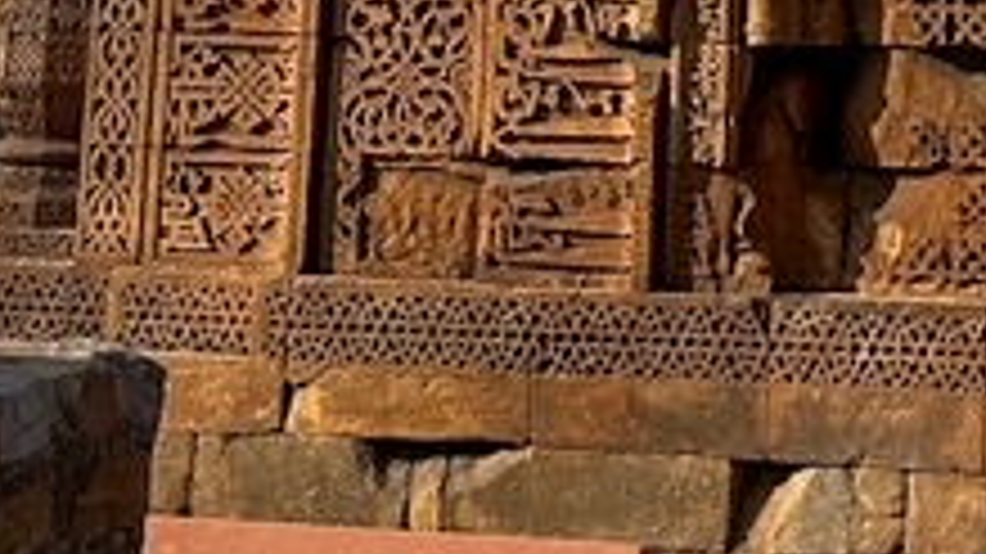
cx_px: 914
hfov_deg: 13.9
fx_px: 3999
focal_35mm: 153
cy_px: -1491
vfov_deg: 6.6
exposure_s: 1/3600
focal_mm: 6.86
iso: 80
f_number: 1.8
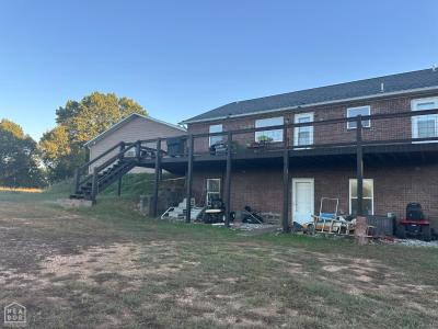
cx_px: 219
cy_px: 164
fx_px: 304
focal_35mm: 24
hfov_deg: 71.6
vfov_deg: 56.8
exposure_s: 1/642
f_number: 1.78
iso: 80
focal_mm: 6.86
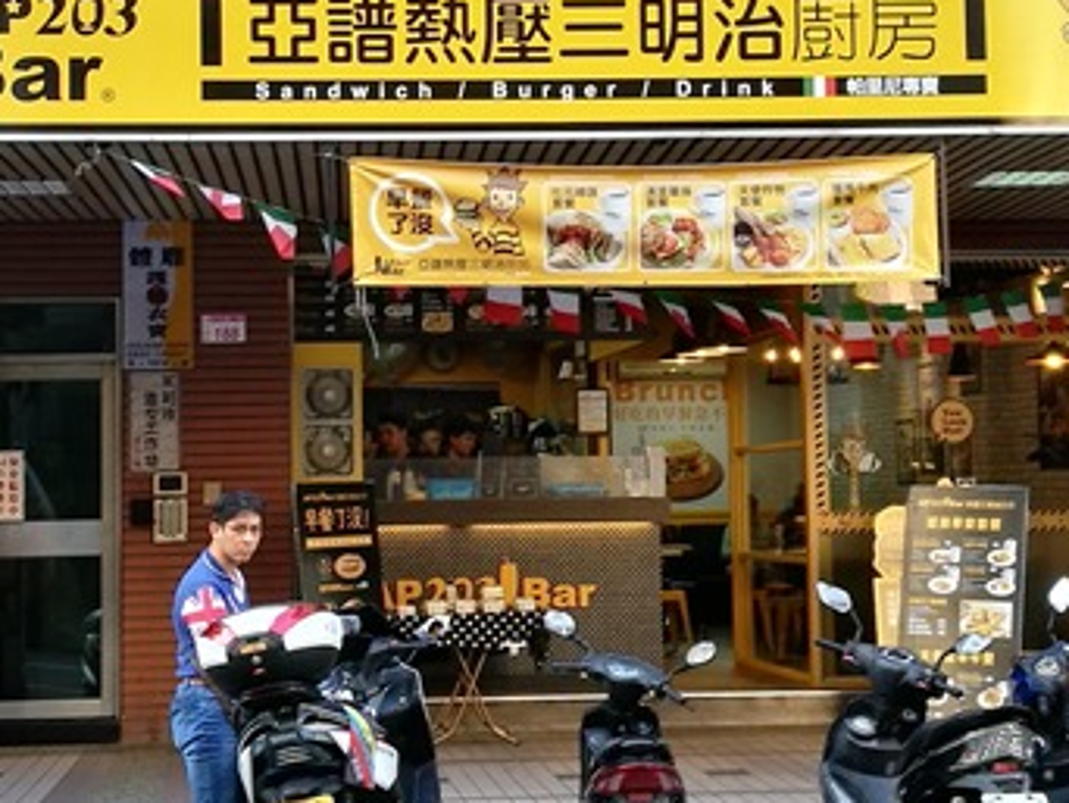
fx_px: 2534
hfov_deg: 23.8
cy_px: 284
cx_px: 475
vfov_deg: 18.0
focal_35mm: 82
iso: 64
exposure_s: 1/60
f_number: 2.2
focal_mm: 4.5
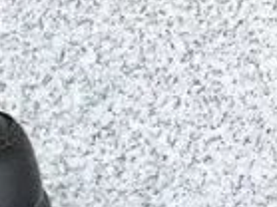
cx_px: -480
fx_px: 1431
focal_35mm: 179
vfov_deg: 8.2
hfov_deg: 9.3
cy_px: 279
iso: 40
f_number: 2.4
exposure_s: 1/100
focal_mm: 3.3
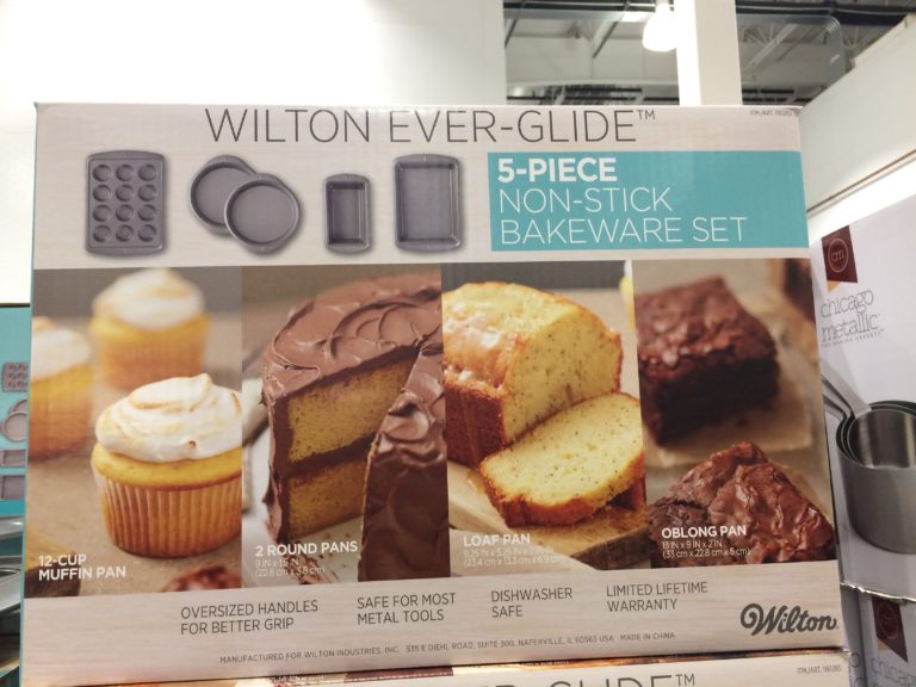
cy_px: 344
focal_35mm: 29
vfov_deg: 48.2
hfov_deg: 61.7
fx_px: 767
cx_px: 458
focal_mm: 4.15
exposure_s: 1/30
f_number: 2.2
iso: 80
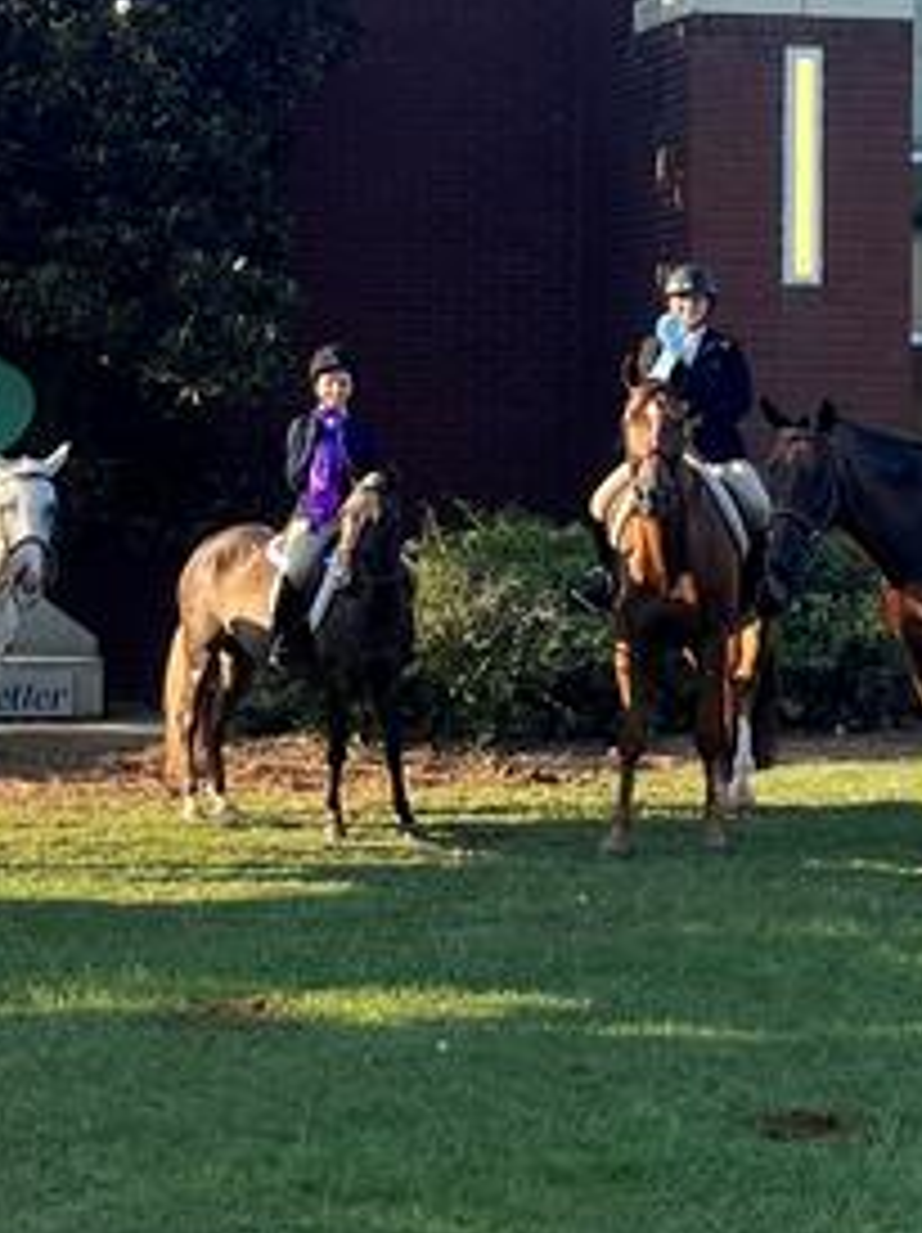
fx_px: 1352
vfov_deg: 49.0
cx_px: 288
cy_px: 594
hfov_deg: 37.2
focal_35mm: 38
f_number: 1.6
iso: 50
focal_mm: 5.1
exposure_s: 1/1458
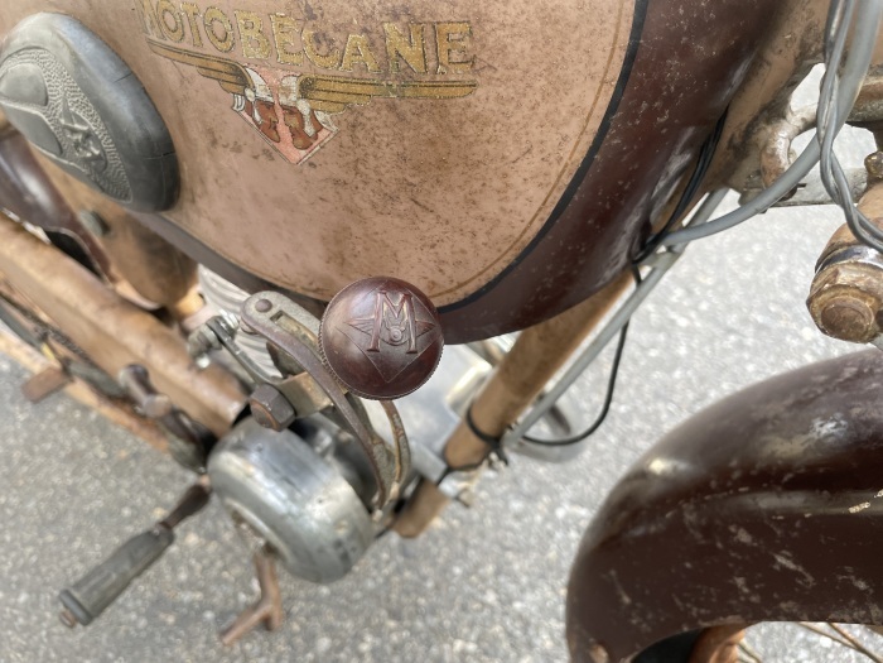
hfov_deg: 67.3
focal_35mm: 26
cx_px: 442
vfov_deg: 53.1
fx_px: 663
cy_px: 332
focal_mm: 4.2
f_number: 1.6
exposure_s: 1/121
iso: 100
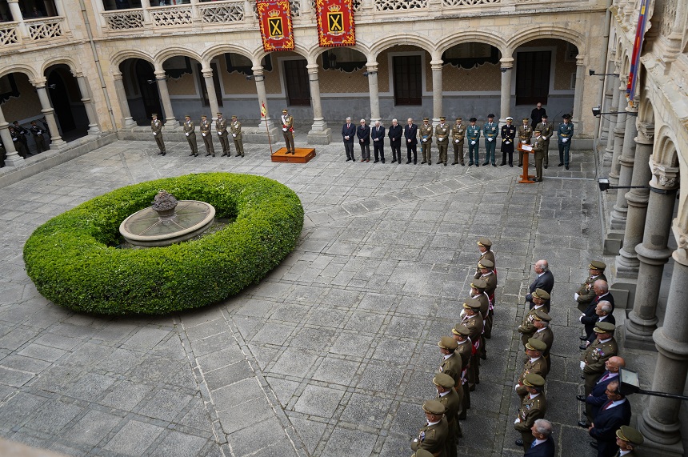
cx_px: 344
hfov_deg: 65.5
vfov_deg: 46.3
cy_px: 228
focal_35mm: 28
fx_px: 534
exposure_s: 1/200
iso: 100
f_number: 4.5
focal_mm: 28
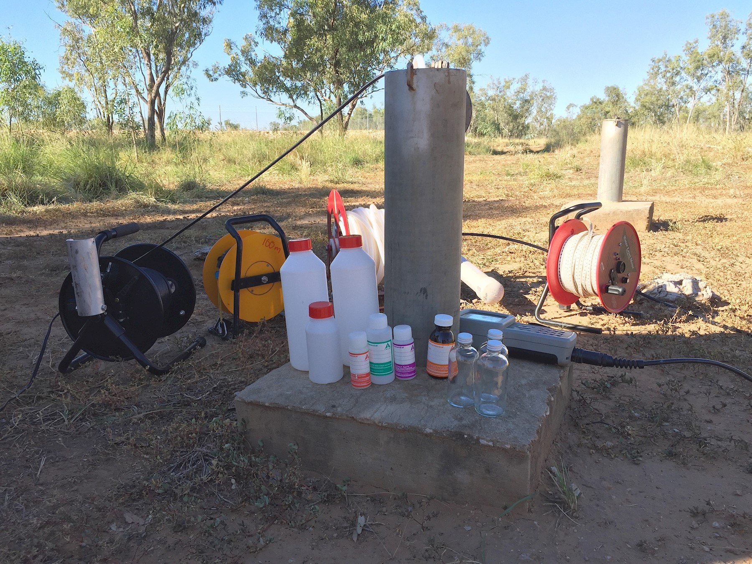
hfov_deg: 61.7
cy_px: 282
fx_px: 630
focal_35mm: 29
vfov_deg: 48.2
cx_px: 376
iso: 32
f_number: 2.2
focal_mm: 4.15
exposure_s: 1/942
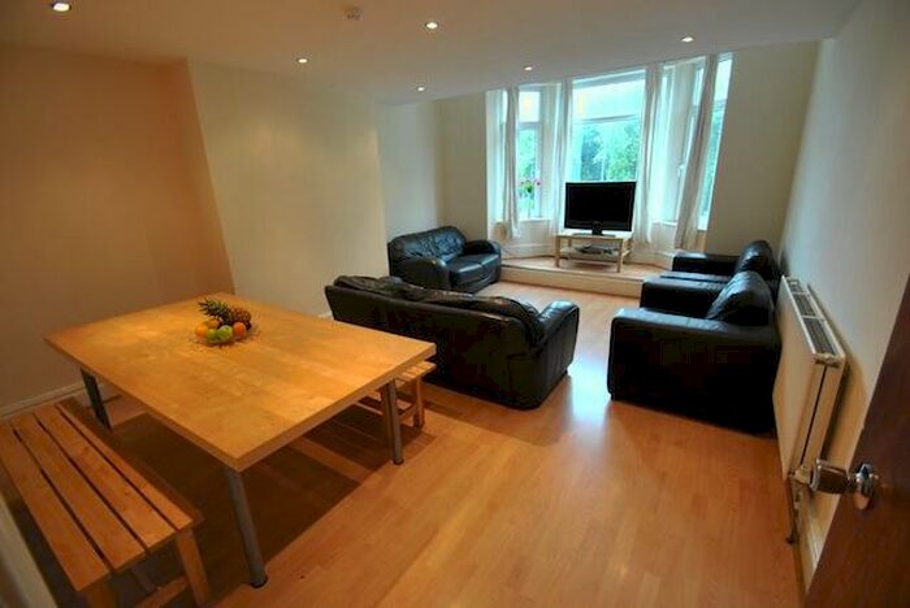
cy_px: 304
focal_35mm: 15
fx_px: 379
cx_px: 455
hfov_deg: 100.3
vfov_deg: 77.4
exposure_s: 1/30
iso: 220
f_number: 3.5
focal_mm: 10
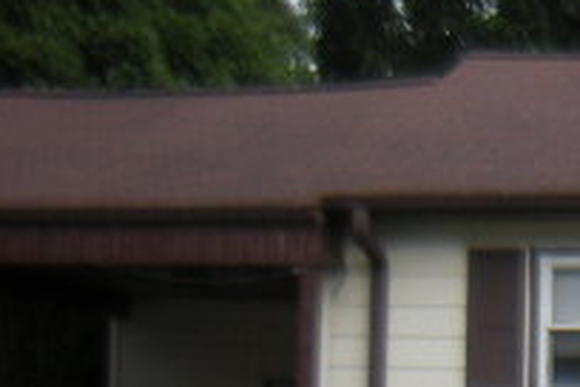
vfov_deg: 9.5
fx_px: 2304
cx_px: 944
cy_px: 452
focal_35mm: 143
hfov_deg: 13.3
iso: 64
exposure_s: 1/81.6
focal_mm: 6.3
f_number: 3.5
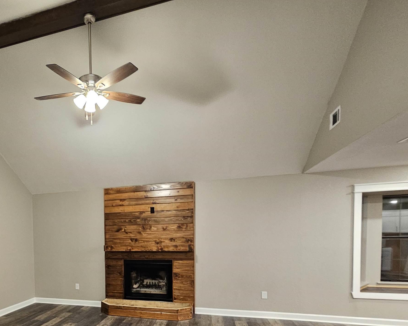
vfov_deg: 59.0
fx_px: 266
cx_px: 106
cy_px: 253
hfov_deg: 70.4
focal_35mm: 22
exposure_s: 1/30
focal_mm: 2.2
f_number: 2.2
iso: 500
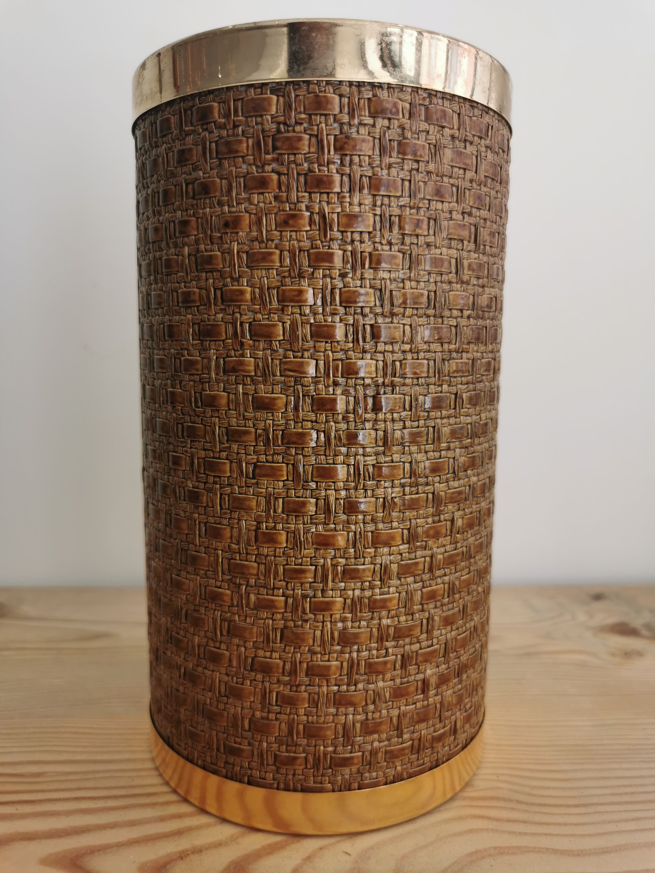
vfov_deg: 65.3
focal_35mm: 27
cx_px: 328
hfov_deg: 51.4
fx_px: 681
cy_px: 436
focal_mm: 5.58
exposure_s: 1/176
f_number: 1.8
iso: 50
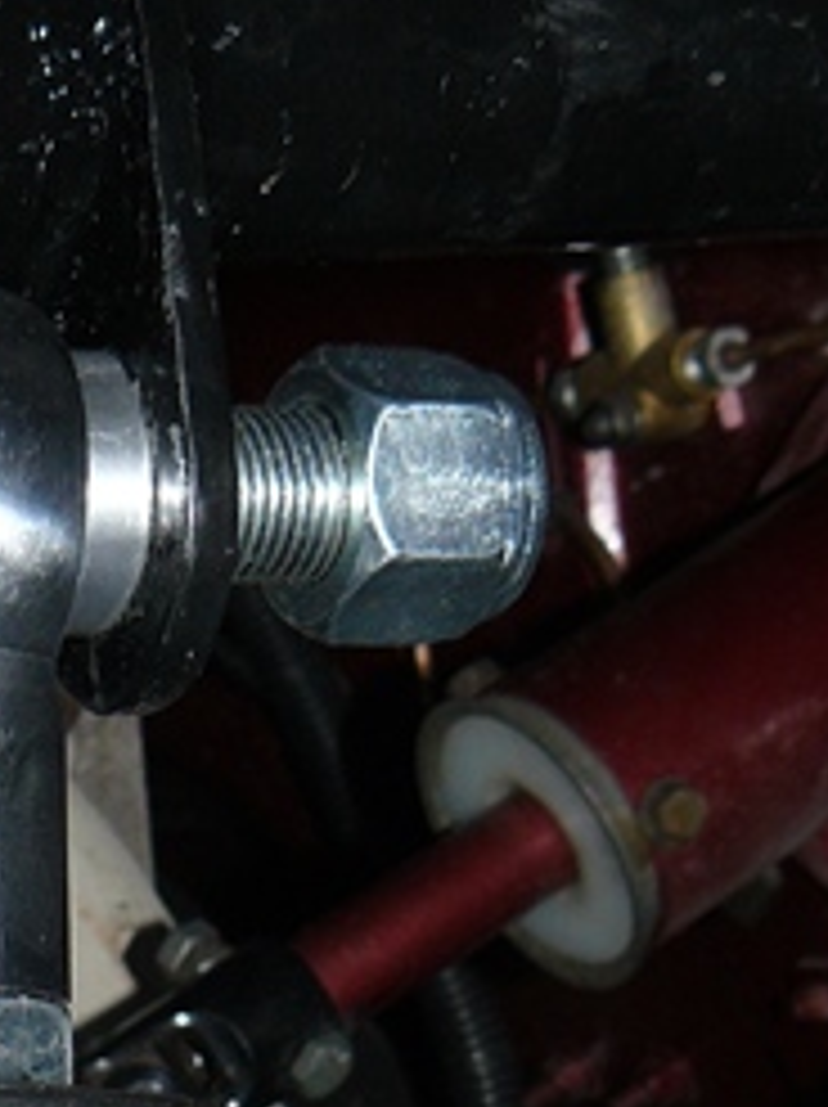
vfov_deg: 18.0
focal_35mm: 108
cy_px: 988
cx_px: -119
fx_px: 3450
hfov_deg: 13.4
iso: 100
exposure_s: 1/30
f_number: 4
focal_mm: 6
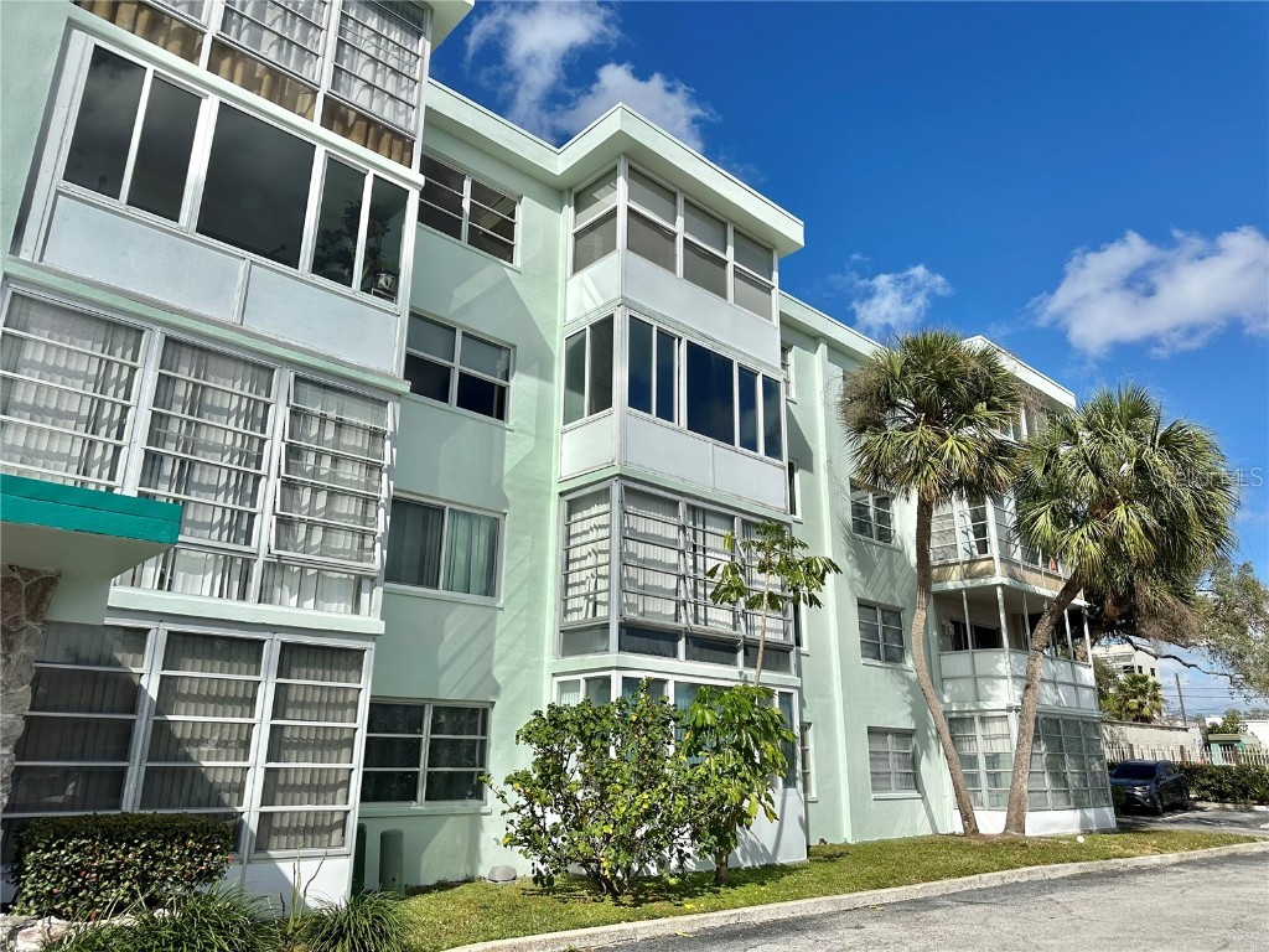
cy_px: 476
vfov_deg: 56.8
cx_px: 634
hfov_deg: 71.6
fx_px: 880
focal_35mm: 24
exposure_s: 1/10753
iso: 80
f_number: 1.78
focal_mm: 6.86
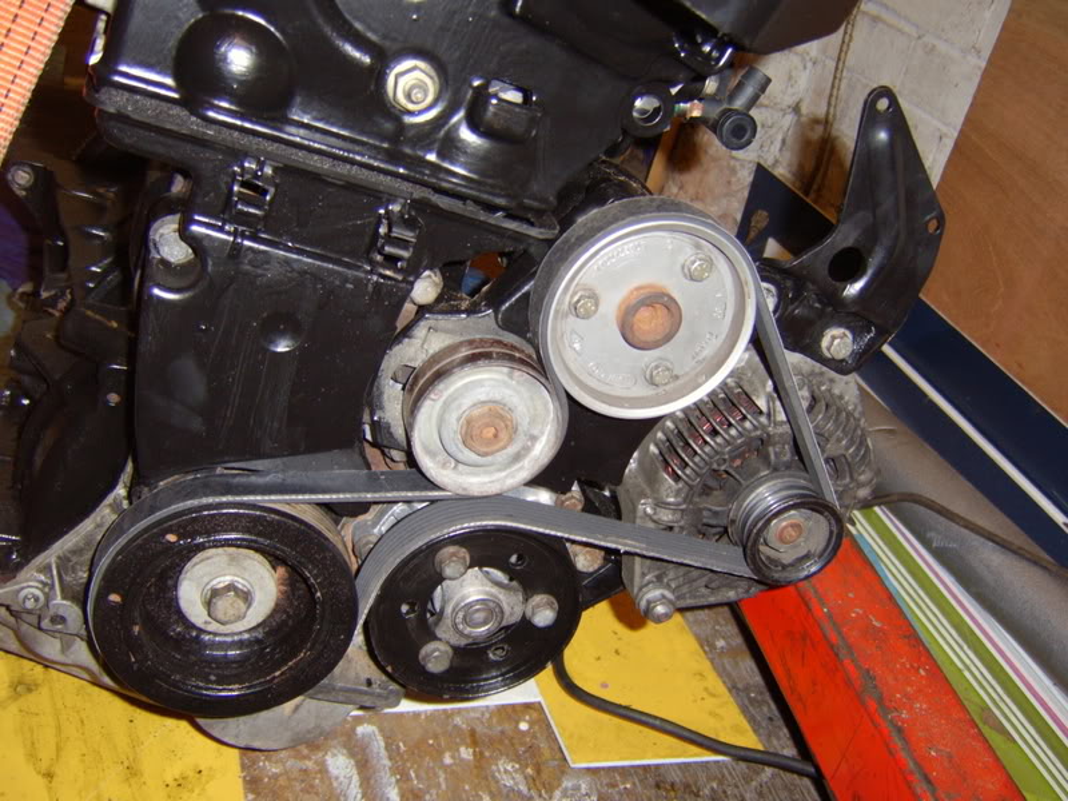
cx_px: 534
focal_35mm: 31
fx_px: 956
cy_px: 400
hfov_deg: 58.4
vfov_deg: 45.4
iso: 141
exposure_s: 1/30
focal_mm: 8.13
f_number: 2.7
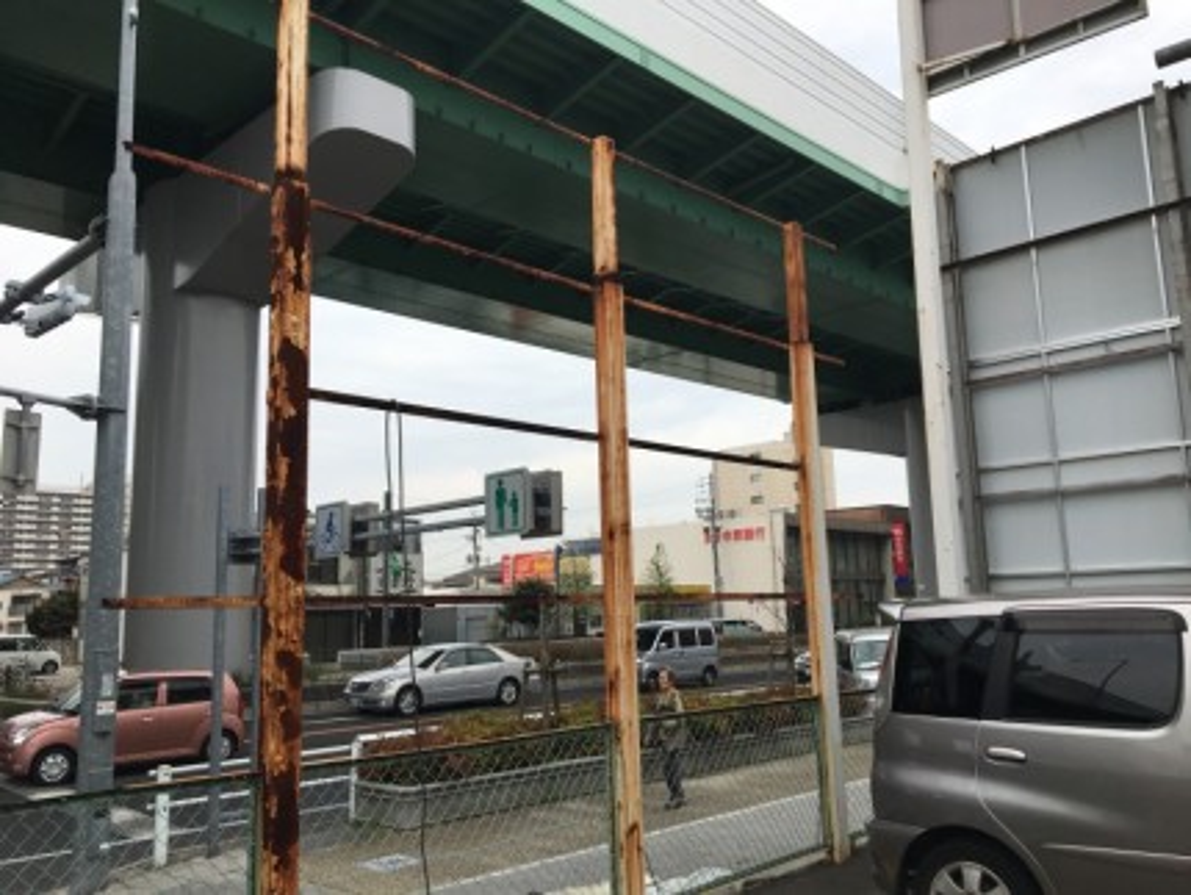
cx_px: 596
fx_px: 998
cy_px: 448
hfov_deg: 61.6
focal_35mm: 29
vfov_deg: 48.3
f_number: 2.2
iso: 25
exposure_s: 1/1261
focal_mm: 4.15
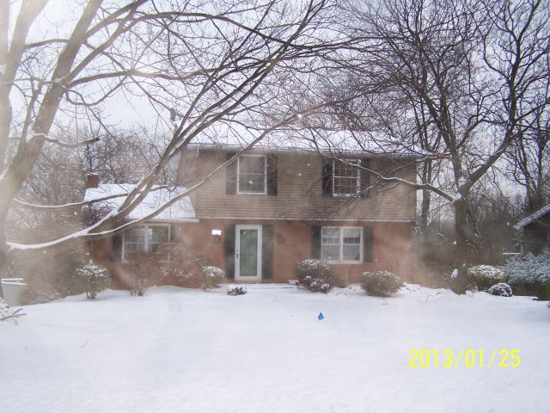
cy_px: 206
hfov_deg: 49.0
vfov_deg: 37.7
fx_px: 604
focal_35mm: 38
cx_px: 275
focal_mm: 6.3
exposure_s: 1/160
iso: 160
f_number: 2.8
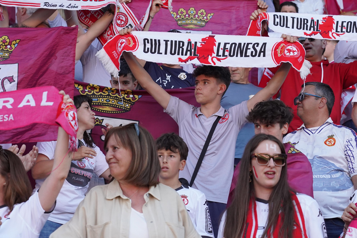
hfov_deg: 13.1
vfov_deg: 8.7
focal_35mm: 157
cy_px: 119
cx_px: 178
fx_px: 1557
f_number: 6.3
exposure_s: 1/640
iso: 2000
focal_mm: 105
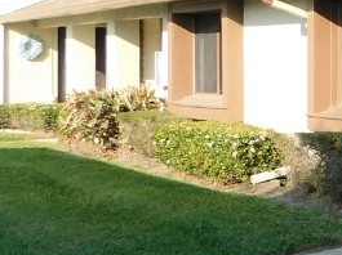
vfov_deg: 16.5
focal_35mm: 89
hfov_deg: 17.2
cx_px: 650
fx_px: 878
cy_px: 59
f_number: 3
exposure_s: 1/640
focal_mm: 4
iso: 125
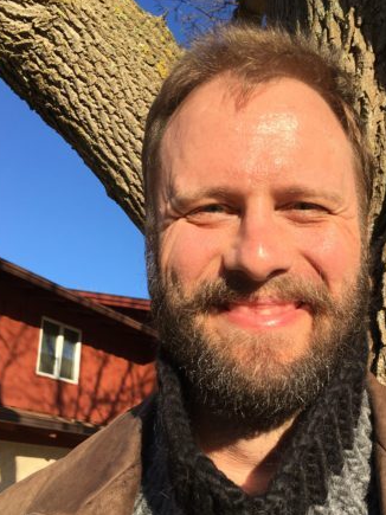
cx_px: 249
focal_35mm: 40
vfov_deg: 46.1
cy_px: 343
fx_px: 595
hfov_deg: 35.7
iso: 25
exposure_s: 1/1083
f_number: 2.2
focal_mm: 4.15
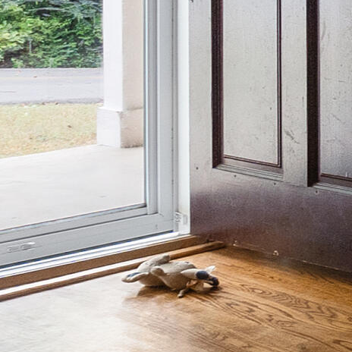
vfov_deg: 12.5
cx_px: 938
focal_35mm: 132
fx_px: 1519
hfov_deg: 10.6
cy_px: -184
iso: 250
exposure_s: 1/3
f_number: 9
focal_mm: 16
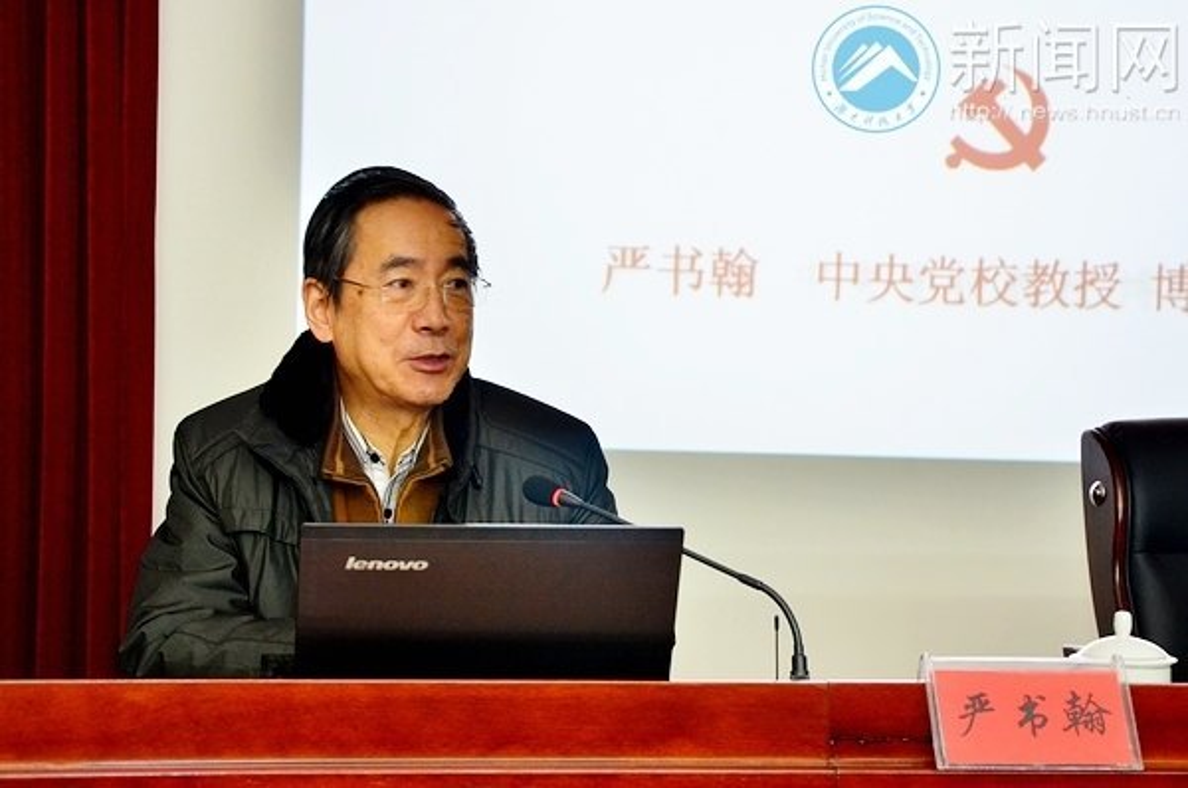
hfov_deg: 33.4
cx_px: 594
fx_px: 1977
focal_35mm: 60
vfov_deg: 22.5
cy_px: 394
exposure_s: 1/30
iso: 800
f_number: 4.5
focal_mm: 40
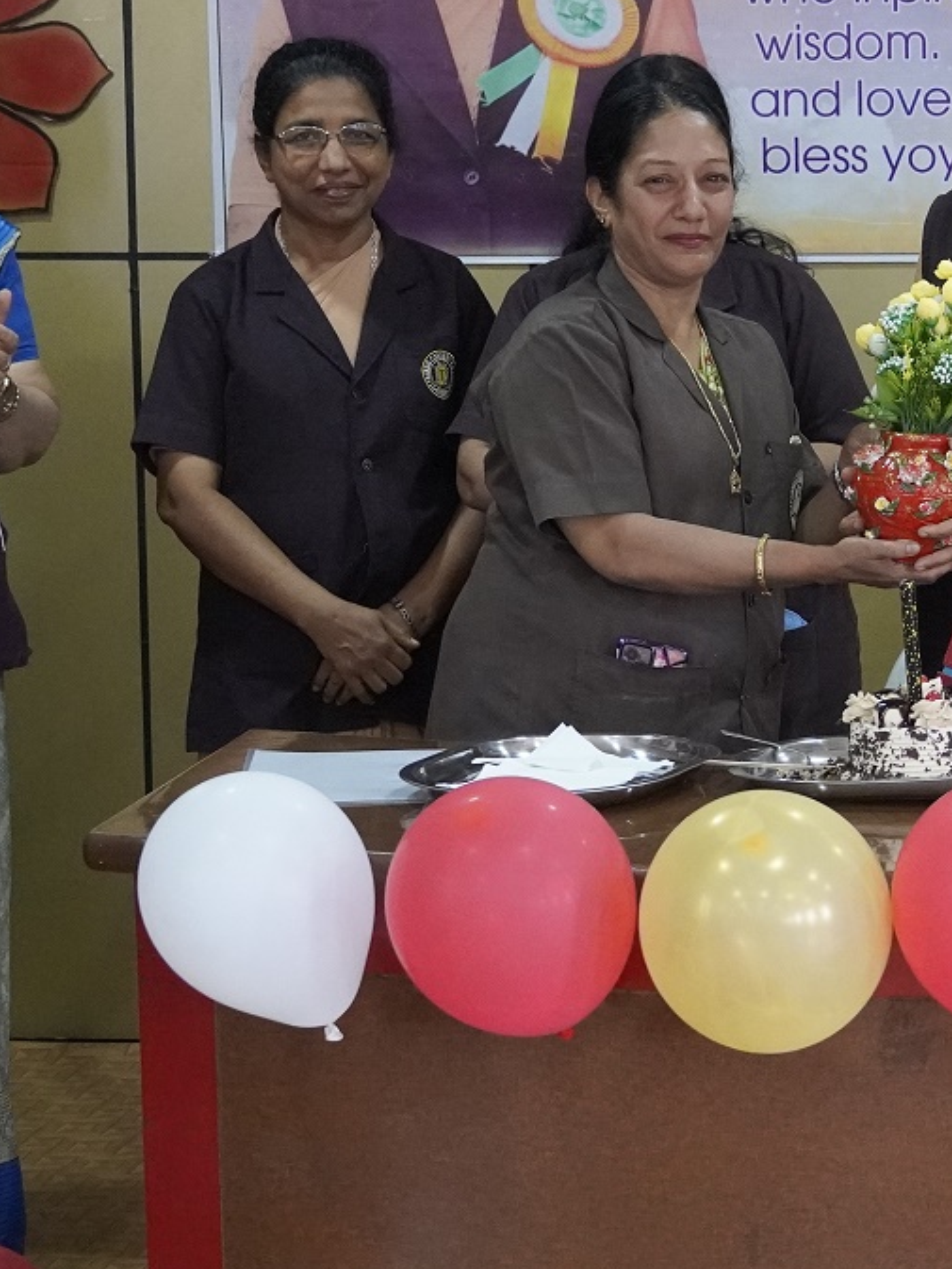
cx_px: 1073
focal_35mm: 106
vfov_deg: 18.5
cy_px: 667
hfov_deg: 13.6
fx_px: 3888
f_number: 4.5
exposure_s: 1/160
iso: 4000
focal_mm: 33
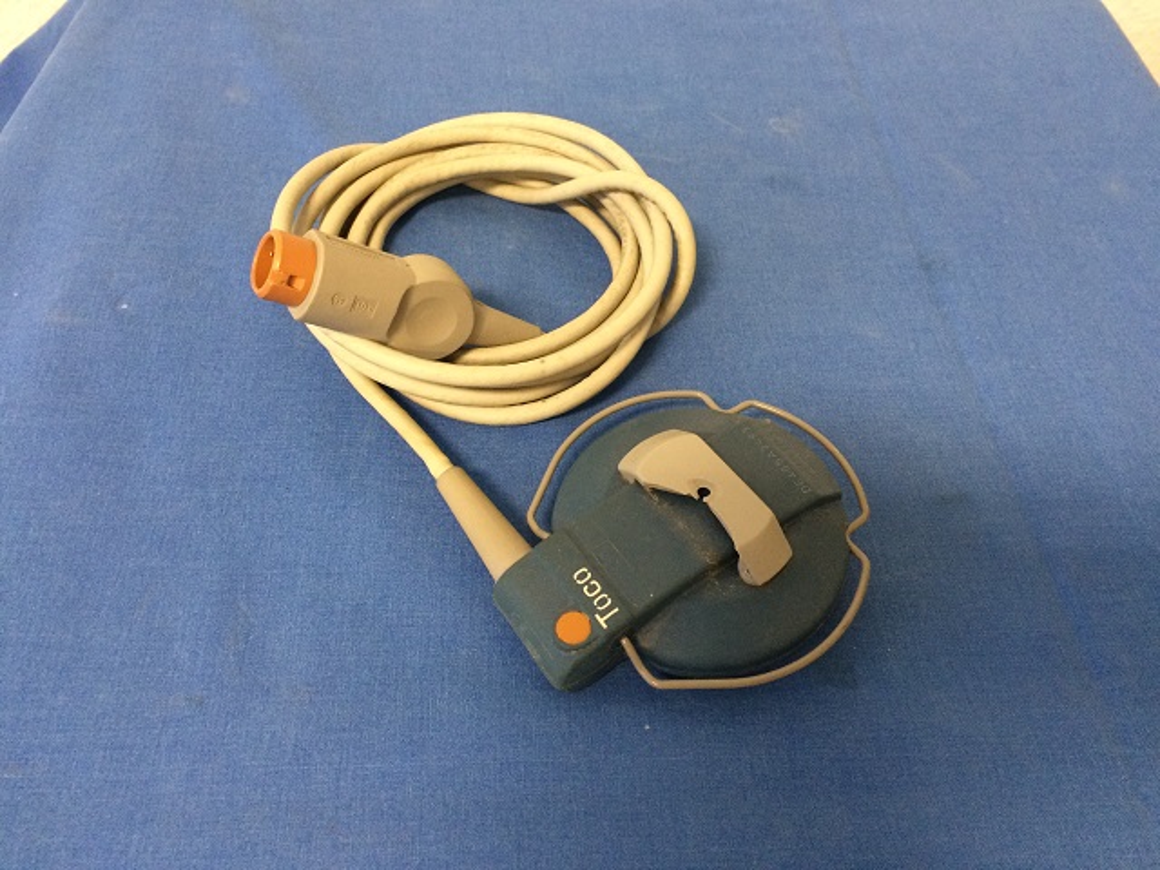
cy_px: 435
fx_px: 972
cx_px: 580
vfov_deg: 48.2
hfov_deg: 61.7
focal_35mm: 29
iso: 250
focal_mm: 4.15
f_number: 2.2
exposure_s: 1/33
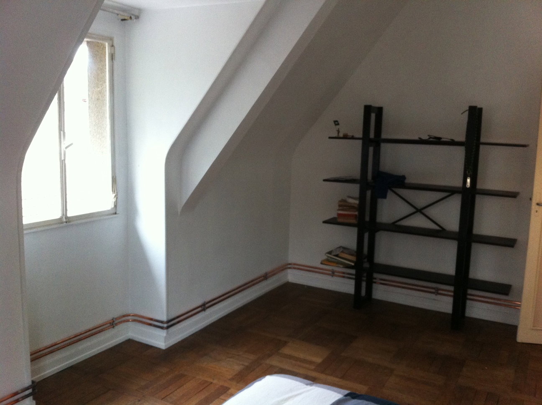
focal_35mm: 35
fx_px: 547
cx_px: 271
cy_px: 202
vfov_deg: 40.6
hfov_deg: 52.7
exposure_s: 1/15
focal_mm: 3.85
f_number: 2.8
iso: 250
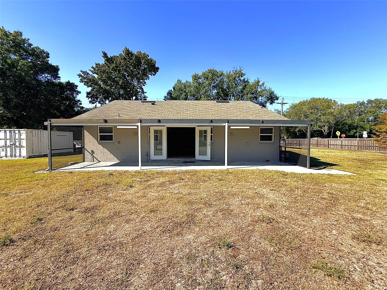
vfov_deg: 85.7
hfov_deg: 102.1
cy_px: 145
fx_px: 157
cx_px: 194
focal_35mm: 14
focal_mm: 2.22
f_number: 2.2
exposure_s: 1/1368
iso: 50
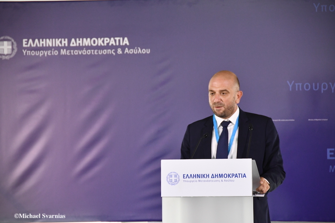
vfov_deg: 6.1
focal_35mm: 225
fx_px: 2094
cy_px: 112
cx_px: 168
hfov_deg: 9.1
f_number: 5.6
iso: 2200
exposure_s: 1/250
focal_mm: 150
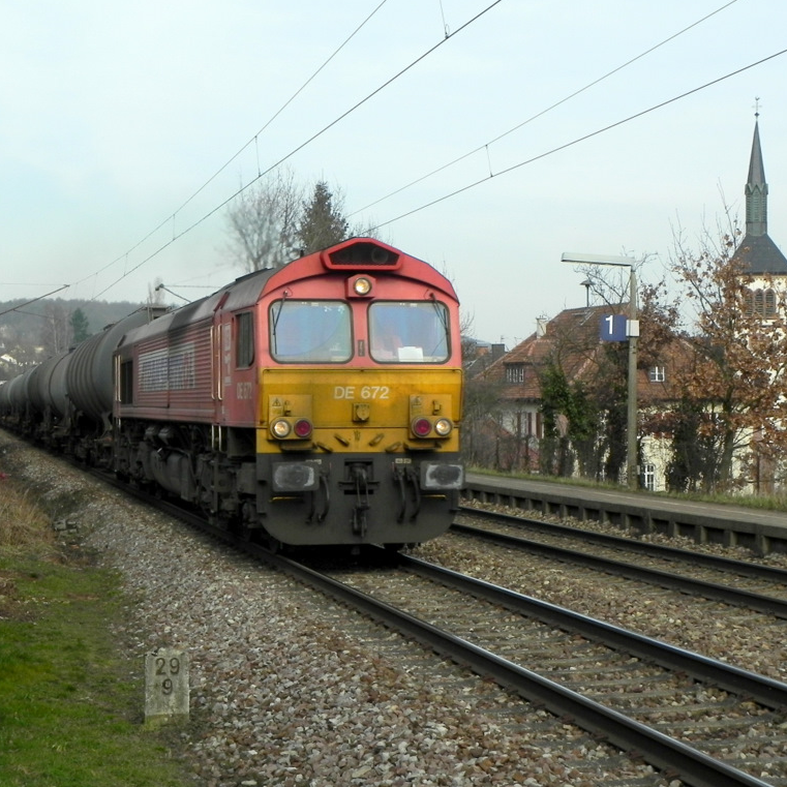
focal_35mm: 69
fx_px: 1775
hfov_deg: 25.0
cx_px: 336
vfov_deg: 25.0
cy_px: 393
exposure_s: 1/500
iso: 160
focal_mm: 10.3
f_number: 6.3
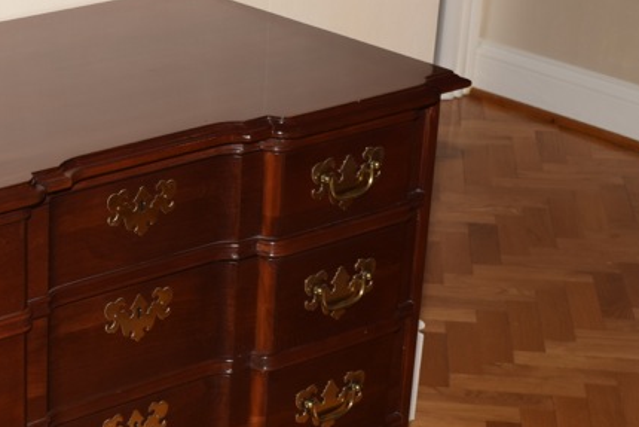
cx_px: 25
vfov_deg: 12.5
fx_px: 1920
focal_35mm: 108
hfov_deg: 18.5
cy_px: 460
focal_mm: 31
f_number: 8
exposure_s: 1/60
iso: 100
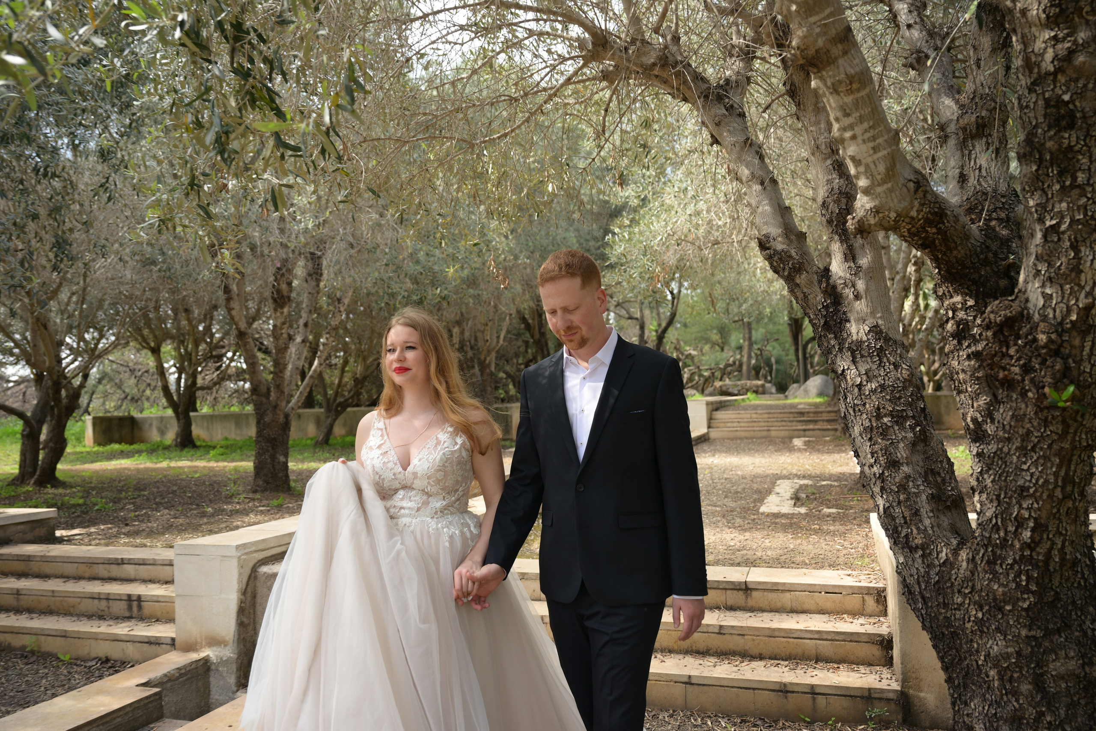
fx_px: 883
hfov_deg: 63.6
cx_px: 548
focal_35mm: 29
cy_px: 366
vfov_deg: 45.0
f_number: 3.5
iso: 125
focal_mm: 29
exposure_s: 1/250
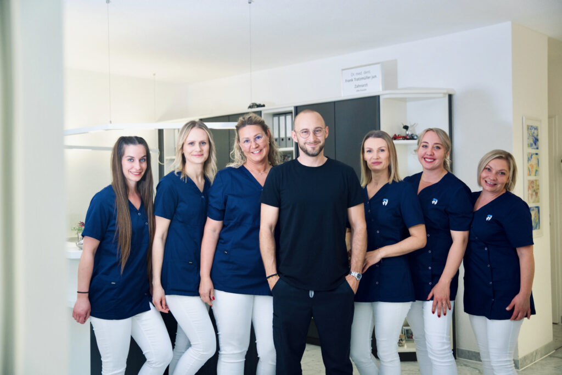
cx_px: 281
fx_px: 615
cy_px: 188
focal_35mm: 39
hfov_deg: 49.1
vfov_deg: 33.9
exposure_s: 1/320
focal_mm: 39.4
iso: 1250
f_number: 3.2
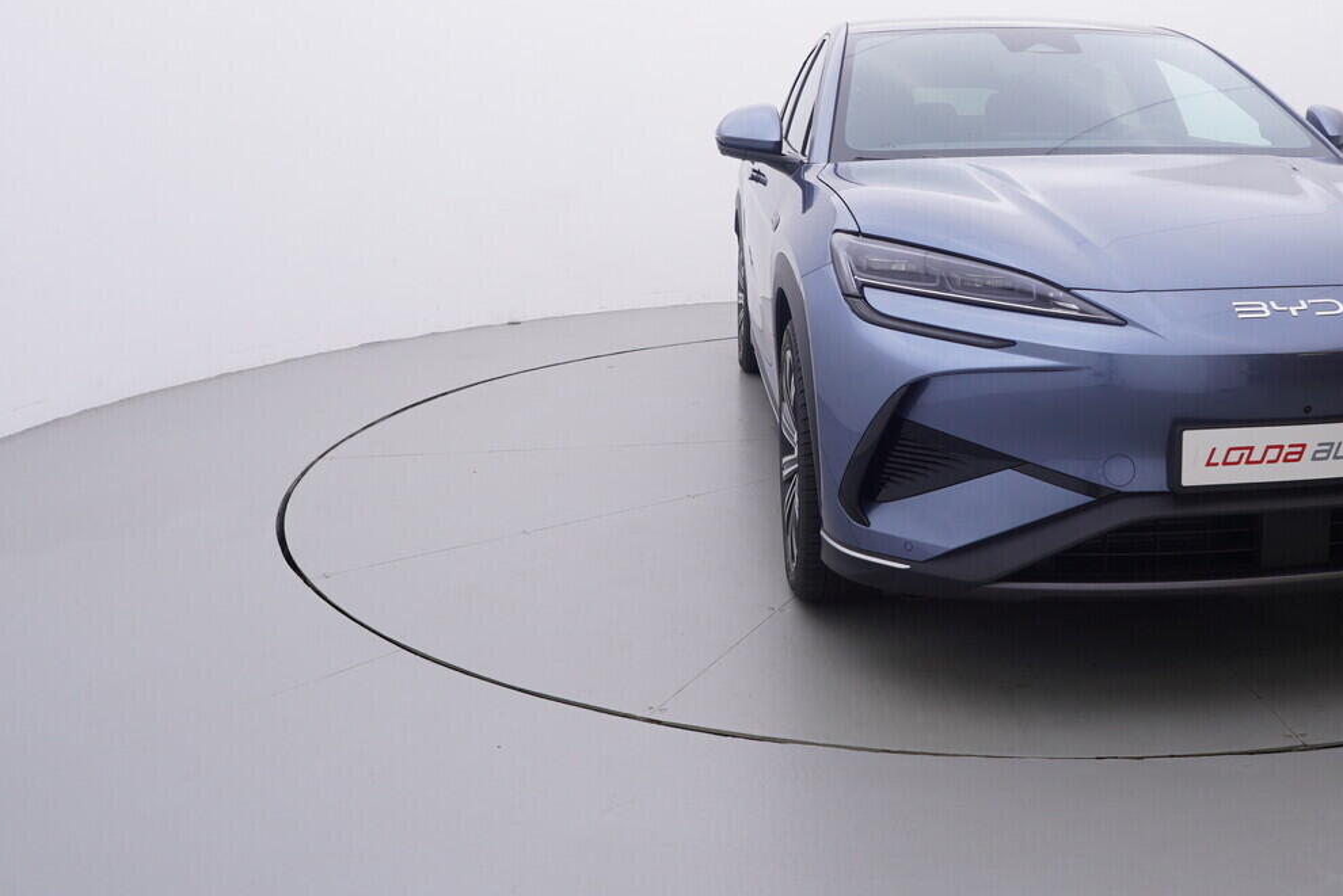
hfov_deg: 56.2
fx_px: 1221
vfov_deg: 39.6
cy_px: 268
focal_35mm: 33
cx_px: 912
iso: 200
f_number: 5
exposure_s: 1/80
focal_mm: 15
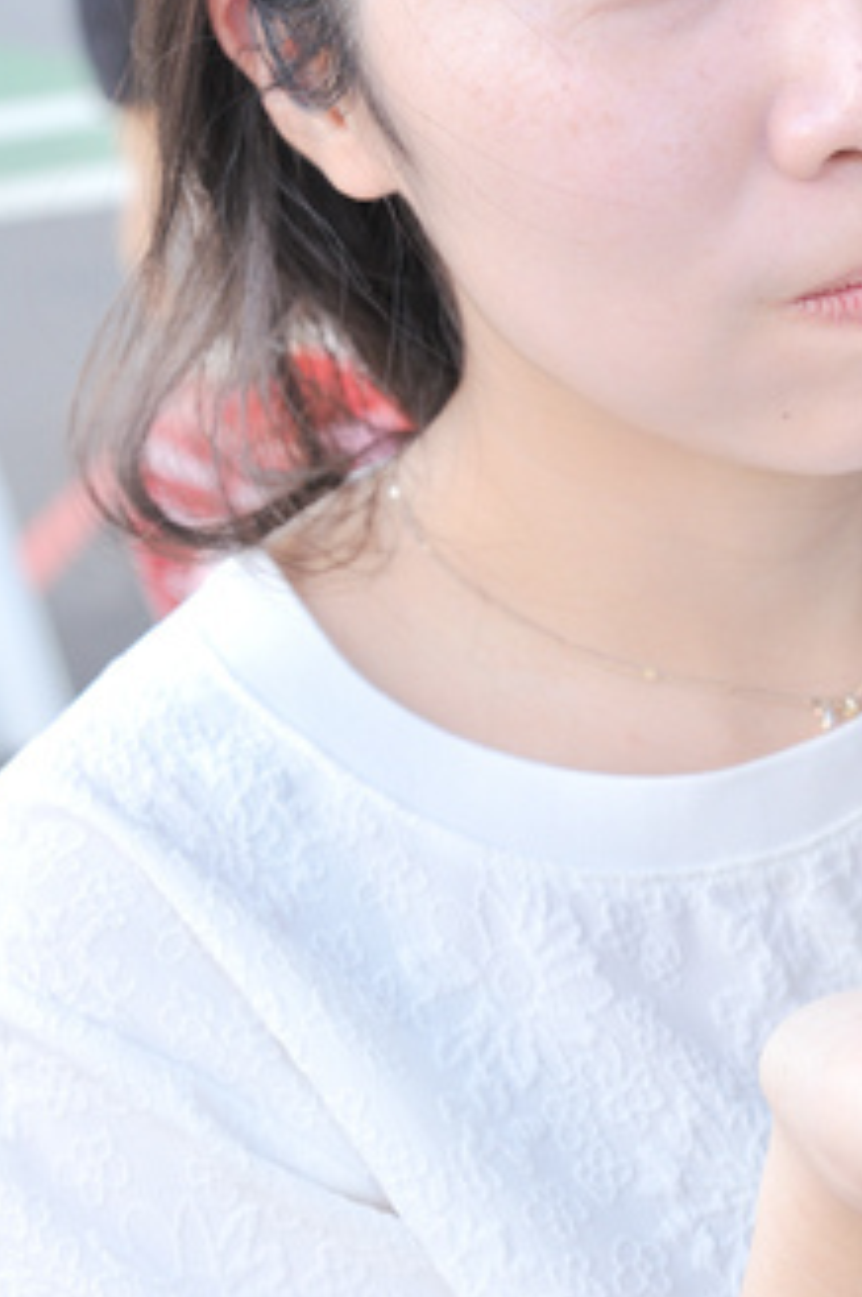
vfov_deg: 25.0
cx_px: 896
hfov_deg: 16.4
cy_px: 510
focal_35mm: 81
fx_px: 2915
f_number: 5.6
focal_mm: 38
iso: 400
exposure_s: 1/125
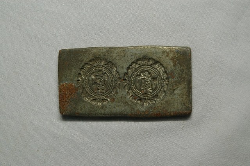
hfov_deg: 19.5
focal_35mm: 105
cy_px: 83
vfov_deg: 13.0
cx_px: 125
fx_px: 728
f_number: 10
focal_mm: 70
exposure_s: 1/10
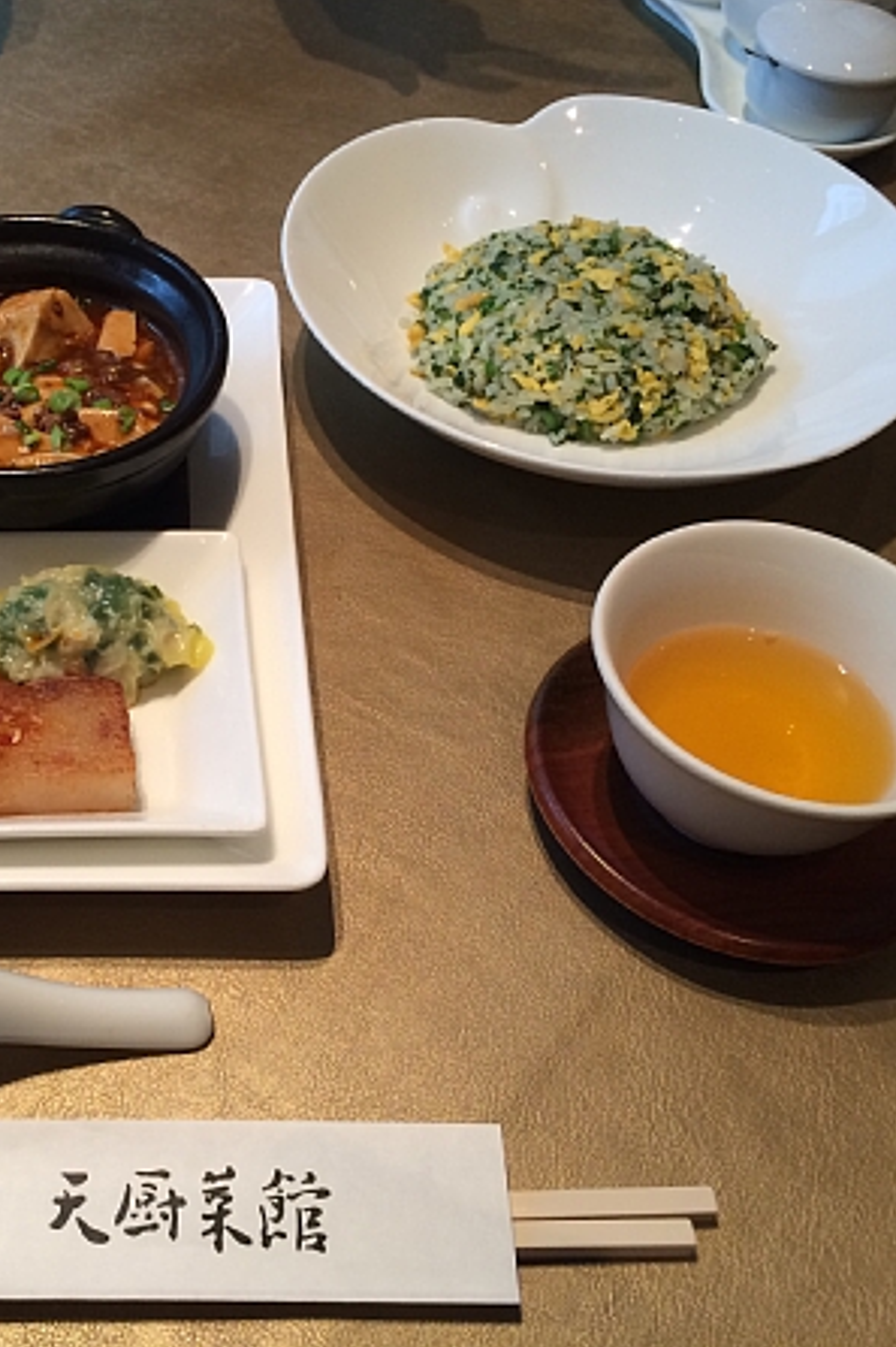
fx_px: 1569
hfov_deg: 31.1
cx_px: 184
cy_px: 670
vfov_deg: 46.4
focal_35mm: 42
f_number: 2.2
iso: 40
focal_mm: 4.12
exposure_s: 1/30
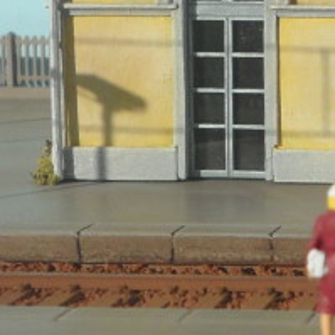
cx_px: 577
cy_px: 49
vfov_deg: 15.0
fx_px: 1259
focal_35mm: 115
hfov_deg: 13.7
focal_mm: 4.9
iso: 80
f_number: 8.9
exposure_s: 1/250
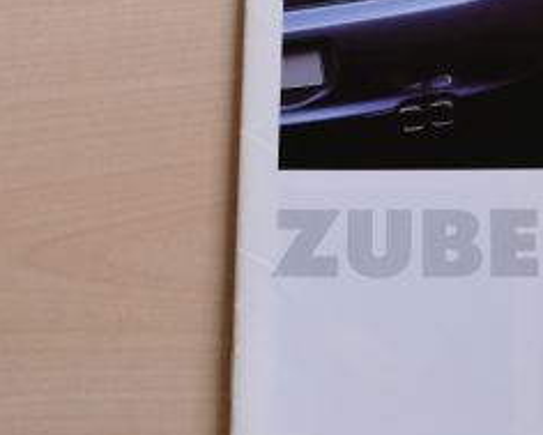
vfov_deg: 12.8
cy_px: 63
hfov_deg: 15.9
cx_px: 453
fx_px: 1929
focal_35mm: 120
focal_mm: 27.7
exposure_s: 1/60
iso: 200
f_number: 3.2
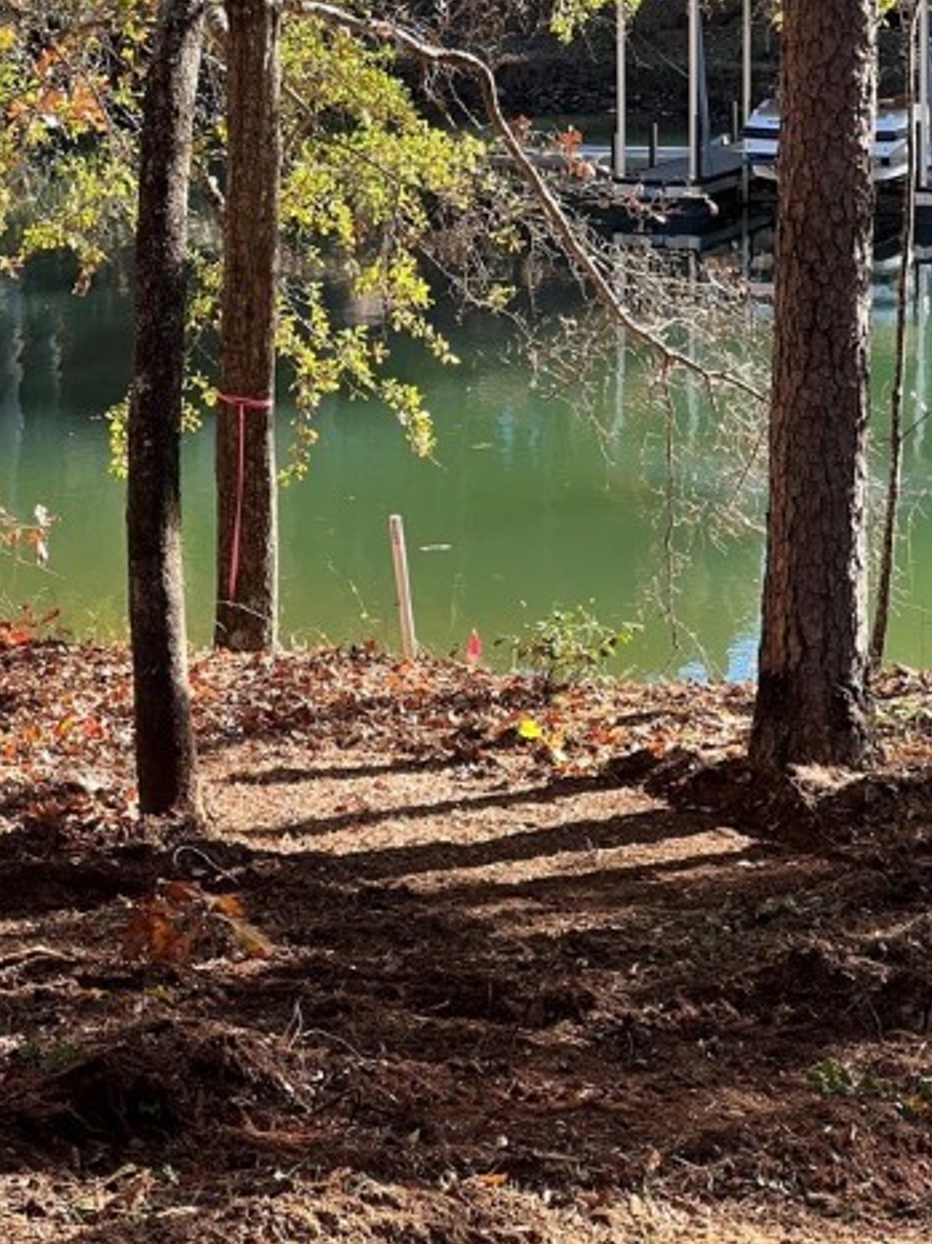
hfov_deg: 11.7
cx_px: 547
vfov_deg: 15.5
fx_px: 4563
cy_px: 489
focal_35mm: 127
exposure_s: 1/99
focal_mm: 9
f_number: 2.8
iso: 32
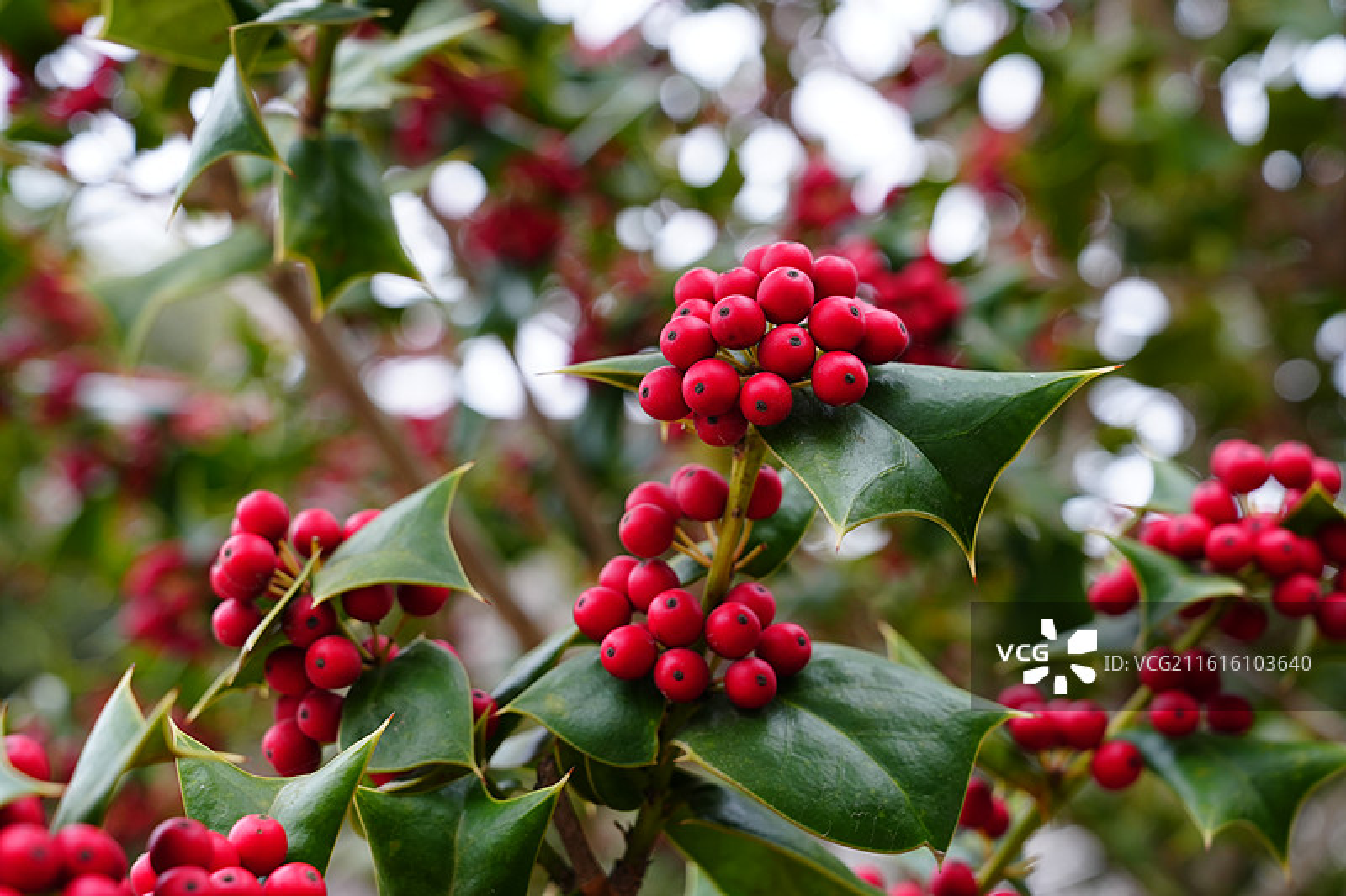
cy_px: 448
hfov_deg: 28.8
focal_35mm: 70
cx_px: 673
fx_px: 2617
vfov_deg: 19.4
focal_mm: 70
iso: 800
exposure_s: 1/80
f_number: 8
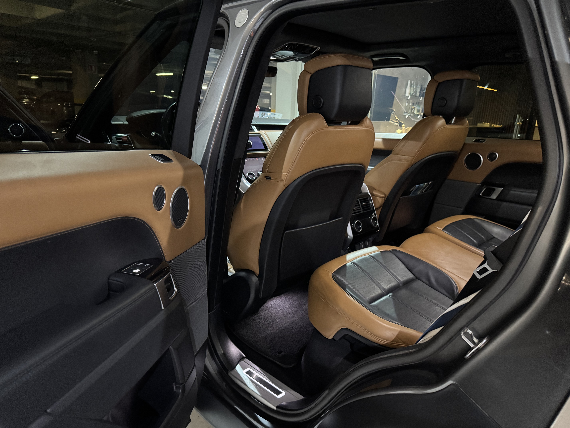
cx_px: 285
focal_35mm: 24
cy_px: 214
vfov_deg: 56.8
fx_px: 395
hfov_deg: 71.6
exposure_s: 1/30
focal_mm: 6.76
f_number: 1.78
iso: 1600
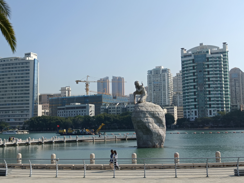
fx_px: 324
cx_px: 122
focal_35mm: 46
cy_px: 92
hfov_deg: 41.2
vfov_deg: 31.5
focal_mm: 5.59
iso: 100
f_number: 1.88
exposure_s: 1/758
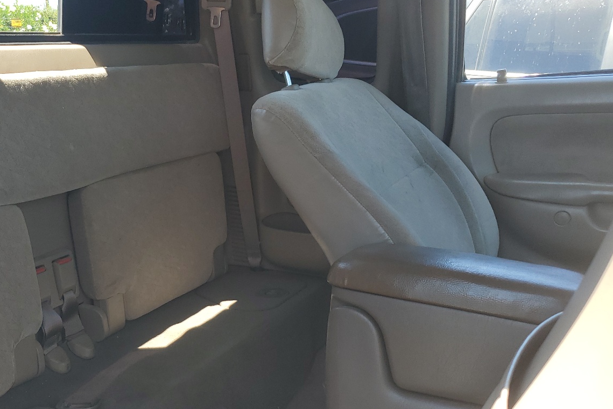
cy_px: 264
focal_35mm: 38
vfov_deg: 34.8
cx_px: 188
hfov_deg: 49.5
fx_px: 647
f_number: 1.5
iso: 50
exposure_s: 1/417
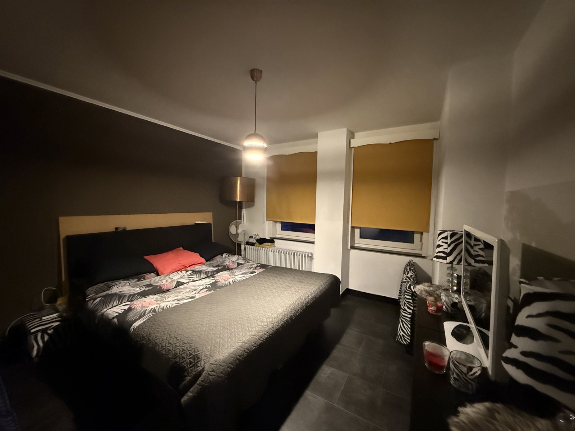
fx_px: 233
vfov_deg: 85.7
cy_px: 216
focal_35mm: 14
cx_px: 288
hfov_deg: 102.1
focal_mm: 2.22
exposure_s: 1/40
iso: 1600
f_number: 2.2
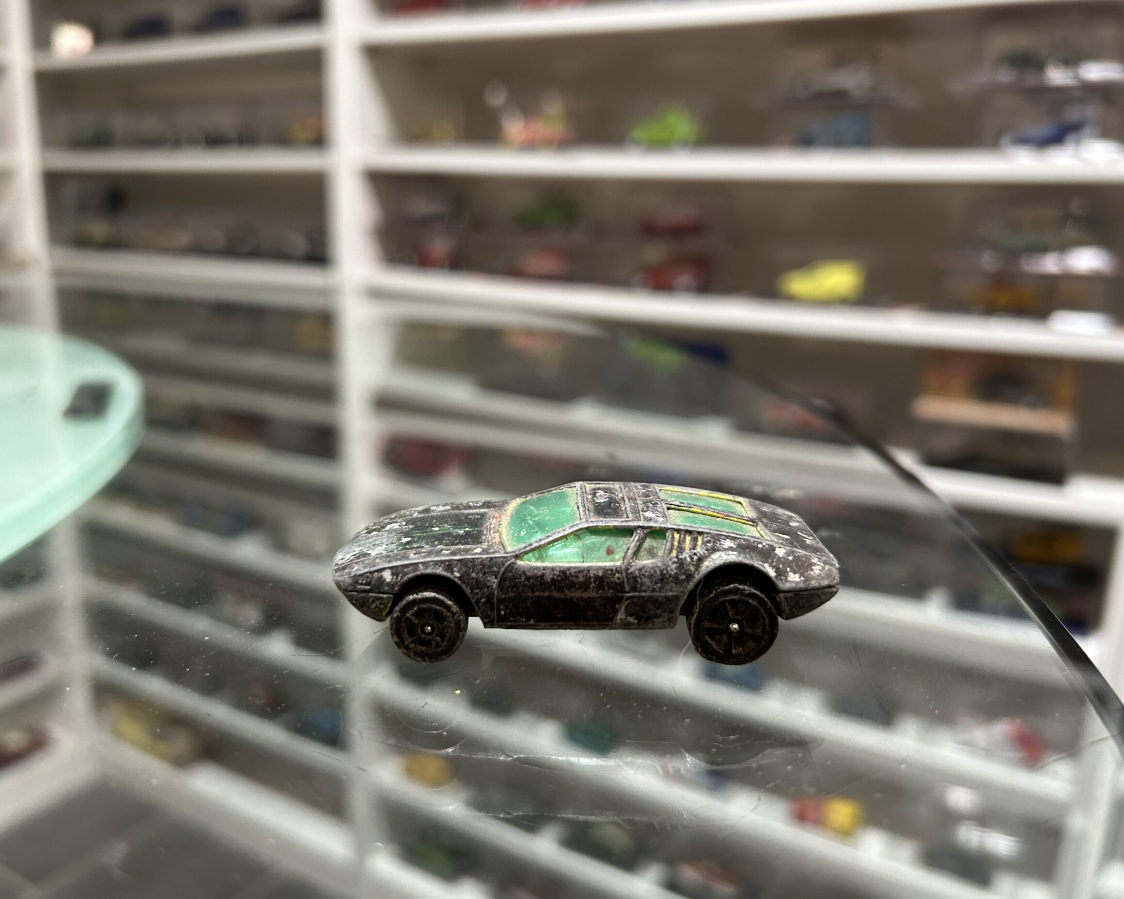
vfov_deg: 51.5
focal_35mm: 28
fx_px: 931
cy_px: 452
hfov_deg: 62.2
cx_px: 547
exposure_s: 1/50
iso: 125
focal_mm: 5.7
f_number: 1.5
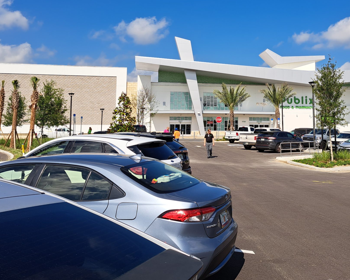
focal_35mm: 37
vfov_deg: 39.6
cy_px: 91
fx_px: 383
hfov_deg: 48.8
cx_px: 211
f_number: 1.8
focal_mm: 5.23
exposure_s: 1/1855
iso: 50
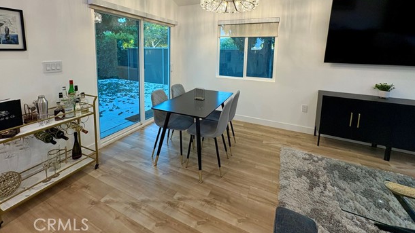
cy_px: 71
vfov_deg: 64.7
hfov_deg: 99.4
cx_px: 204
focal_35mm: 16
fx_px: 176
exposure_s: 1/120
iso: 200
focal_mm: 2.22
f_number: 2.2
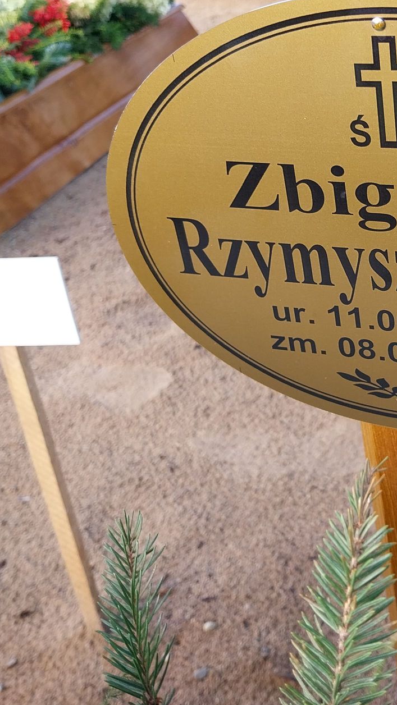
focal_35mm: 46
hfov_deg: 25.0
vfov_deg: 44.3
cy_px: 283
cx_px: 375
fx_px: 860
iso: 25
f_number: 1.8
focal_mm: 4
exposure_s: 1/128
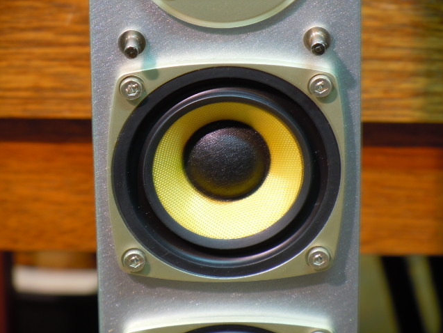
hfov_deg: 8.6
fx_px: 2944
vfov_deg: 6.5
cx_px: 222
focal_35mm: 230
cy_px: 166
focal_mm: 41.2
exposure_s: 1/2
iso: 100
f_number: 4.8
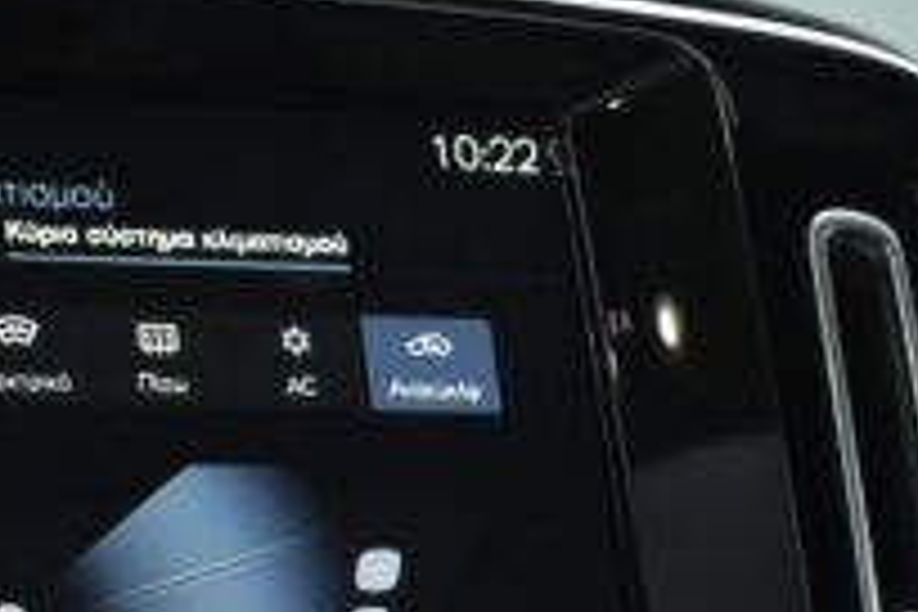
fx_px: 2881
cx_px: 166
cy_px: 839
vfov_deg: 11.7
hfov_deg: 17.9
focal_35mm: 113
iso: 1600
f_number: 3.8
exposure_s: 1/100
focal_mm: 20
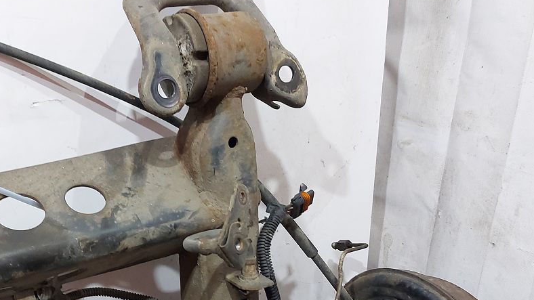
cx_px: 205
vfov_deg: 25.7
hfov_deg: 44.3
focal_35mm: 46
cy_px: 223
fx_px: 651
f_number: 1.8
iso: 250
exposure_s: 1/50
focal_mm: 5.23
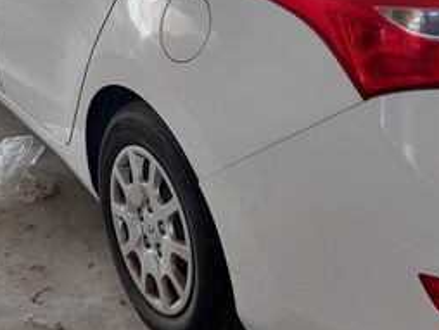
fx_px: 749
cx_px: 261
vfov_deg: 24.3
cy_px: 47
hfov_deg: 32.6
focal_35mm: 59
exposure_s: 1/50
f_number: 1.8
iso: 100
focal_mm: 5.23
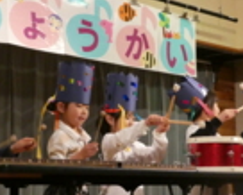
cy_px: 114
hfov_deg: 21.6
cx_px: 164
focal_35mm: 88
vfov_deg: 17.5
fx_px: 633
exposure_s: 1/80
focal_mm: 6.3
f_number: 3.7
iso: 800
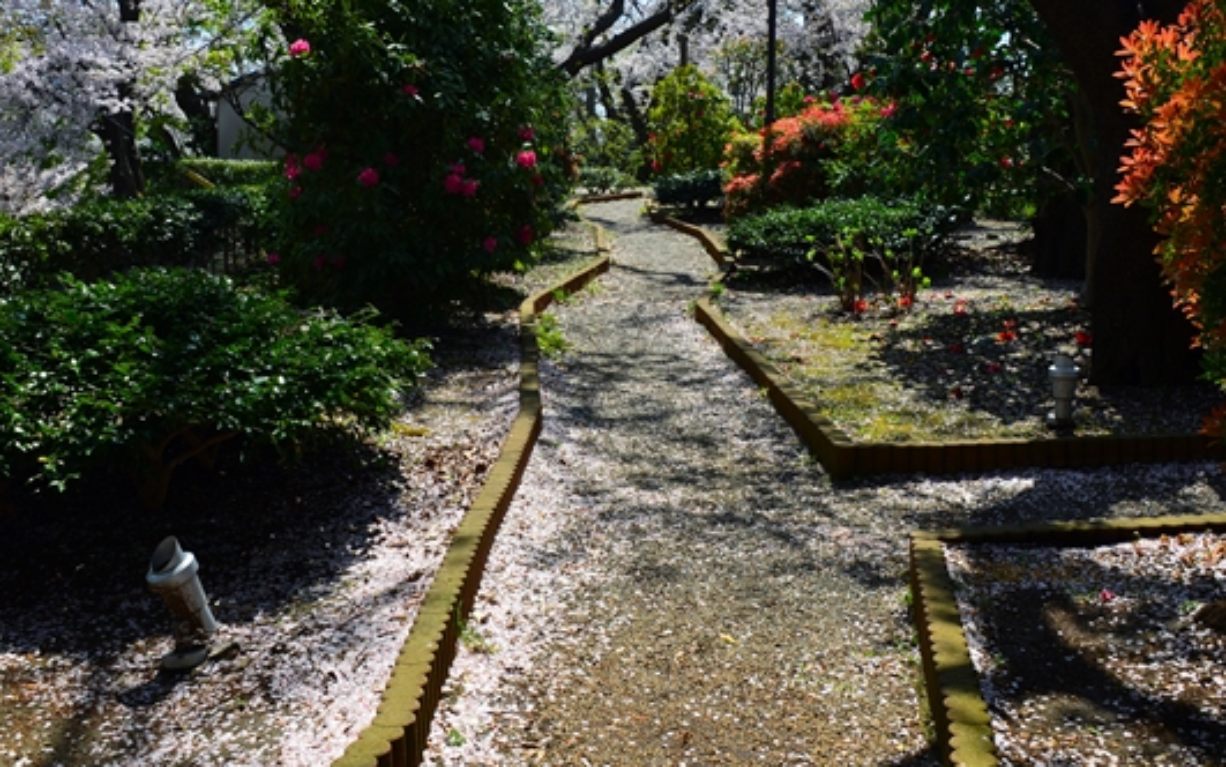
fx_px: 1437
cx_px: 614
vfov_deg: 29.7
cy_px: 259
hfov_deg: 46.2
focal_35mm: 43
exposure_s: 1/500
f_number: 9
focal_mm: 28
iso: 400
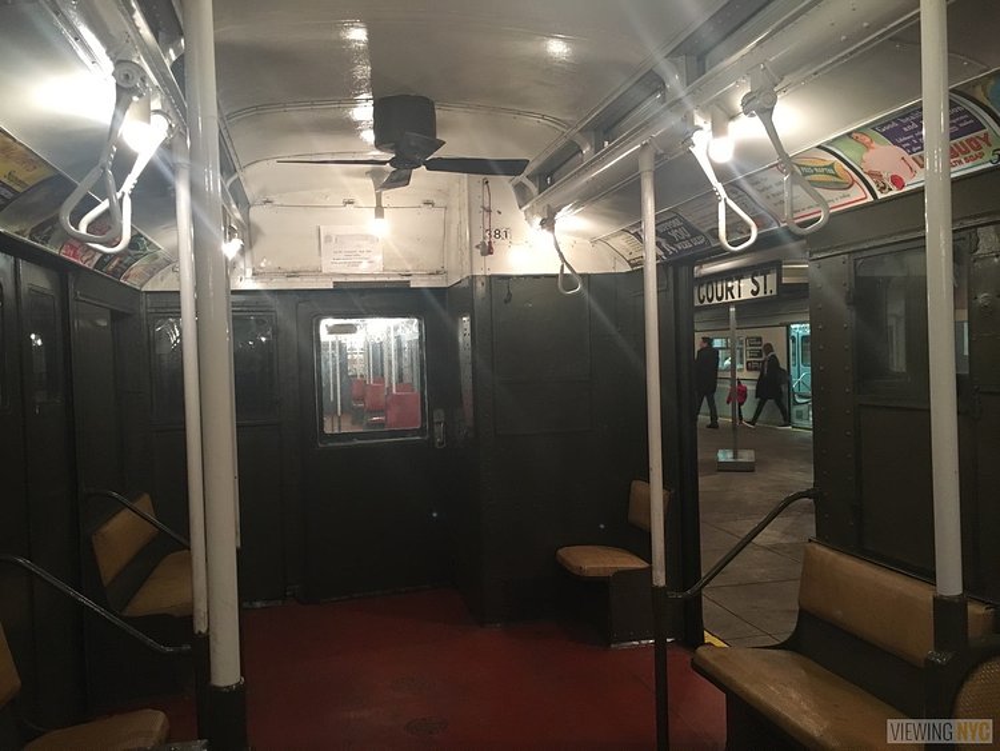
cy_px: 376
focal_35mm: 29
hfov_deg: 61.6
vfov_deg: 48.3
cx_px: 500
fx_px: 838
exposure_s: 1/30
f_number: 2.2
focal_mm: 4.15
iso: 200
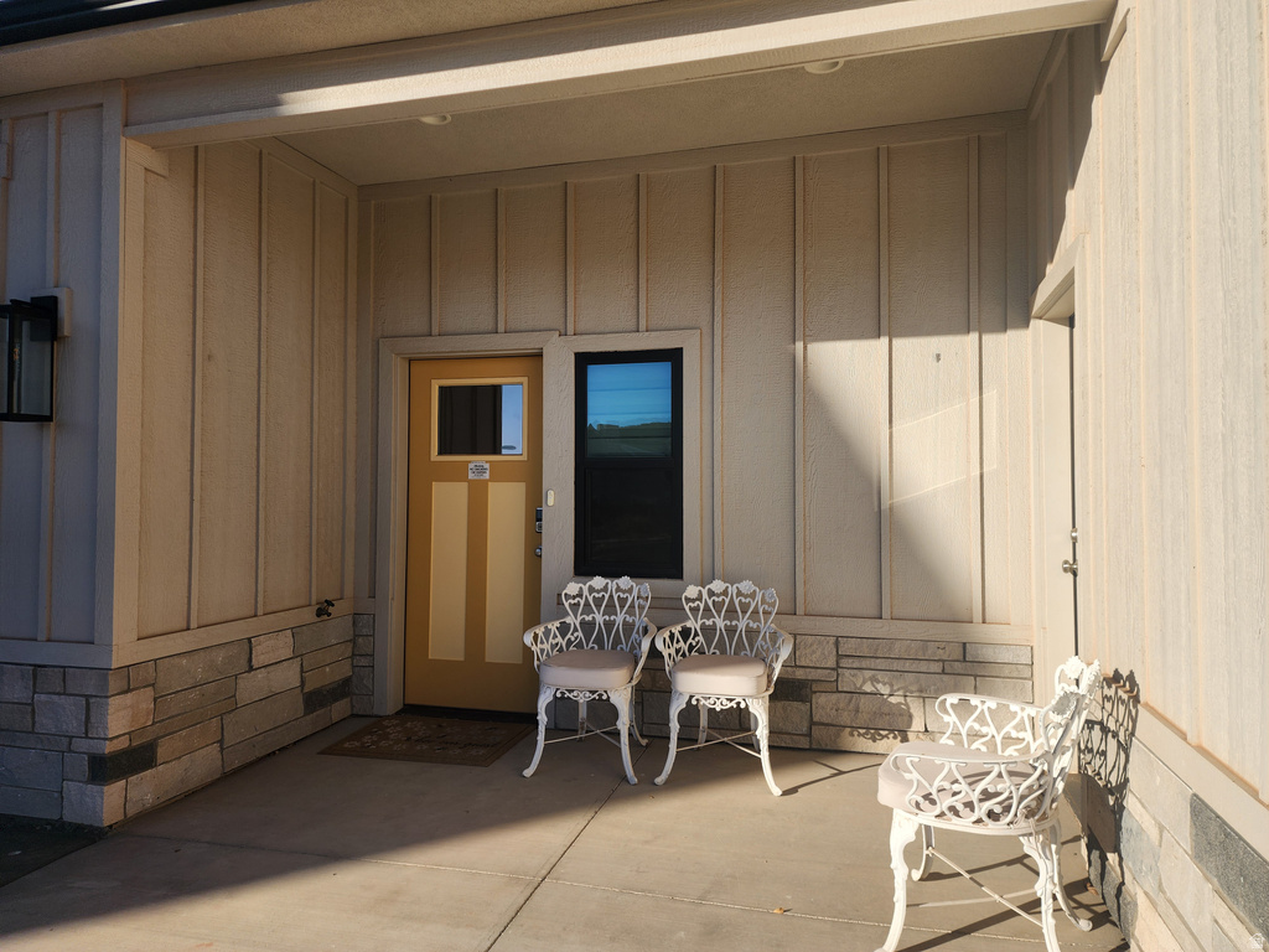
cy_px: 476
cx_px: 634
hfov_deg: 73.9
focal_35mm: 23
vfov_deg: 58.9
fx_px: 843
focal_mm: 6.4
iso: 12
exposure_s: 1/1090
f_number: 1.8
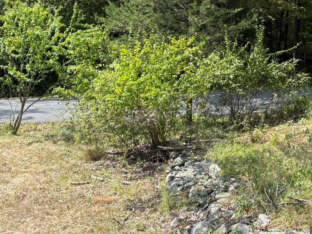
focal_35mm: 65
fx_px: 586
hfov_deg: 29.2
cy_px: 21
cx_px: 250
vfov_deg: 22.0
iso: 50
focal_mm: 5.96
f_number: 1.6
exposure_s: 1/641
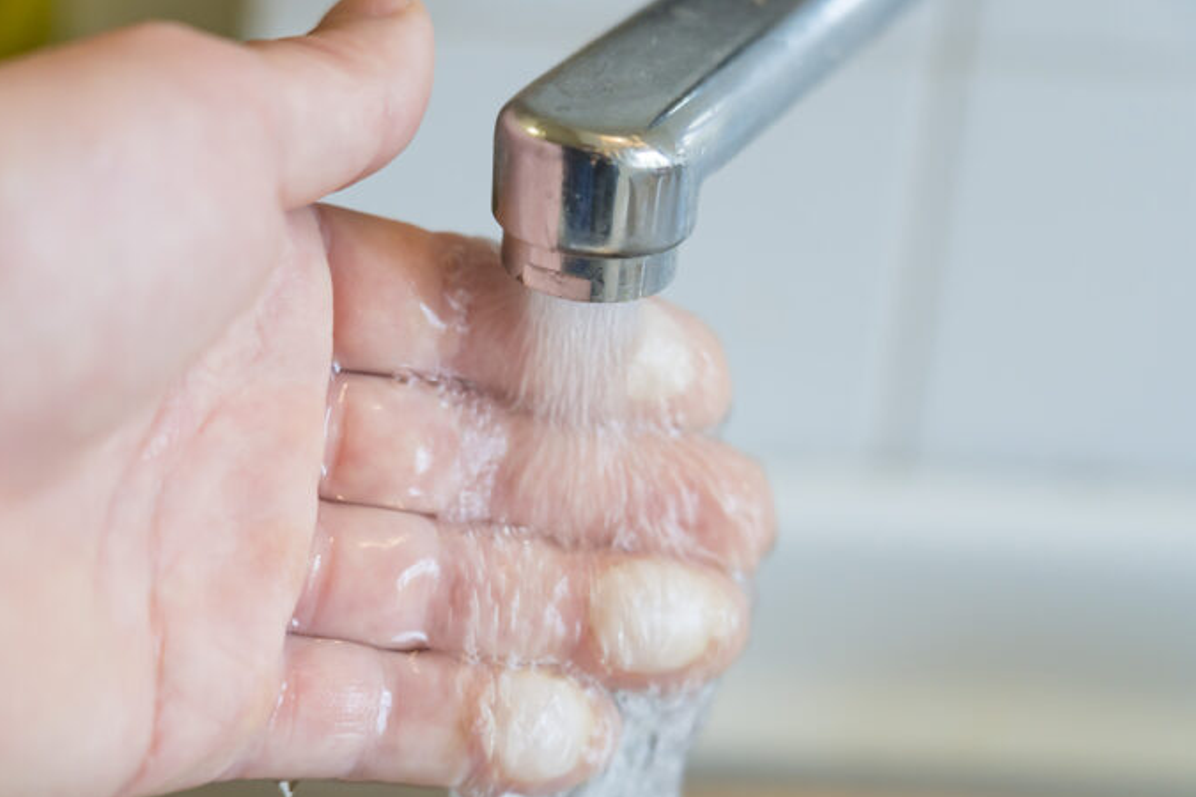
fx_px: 2757
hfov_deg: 24.5
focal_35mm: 83
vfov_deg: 16.5
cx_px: 576
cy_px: 423
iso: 1600
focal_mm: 73
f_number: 4
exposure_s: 1/160
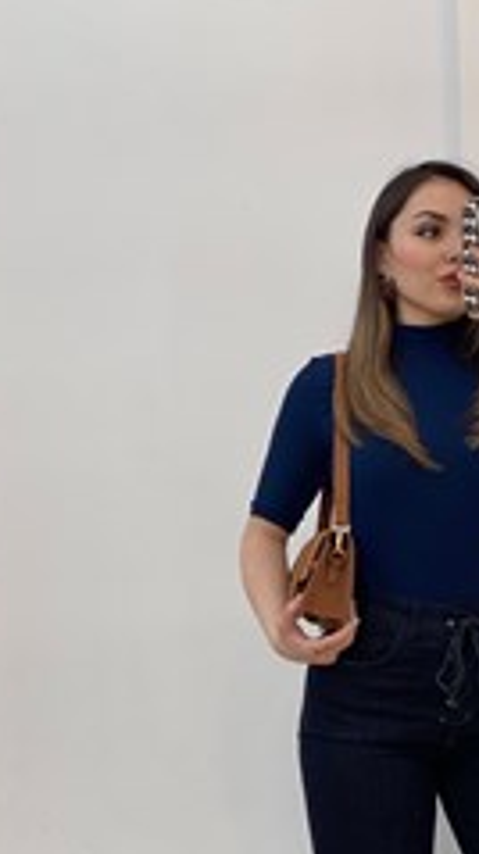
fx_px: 2218
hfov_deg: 12.2
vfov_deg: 21.5
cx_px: 447
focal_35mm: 98
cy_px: 691
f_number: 2
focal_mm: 6
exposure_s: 1/100
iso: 50
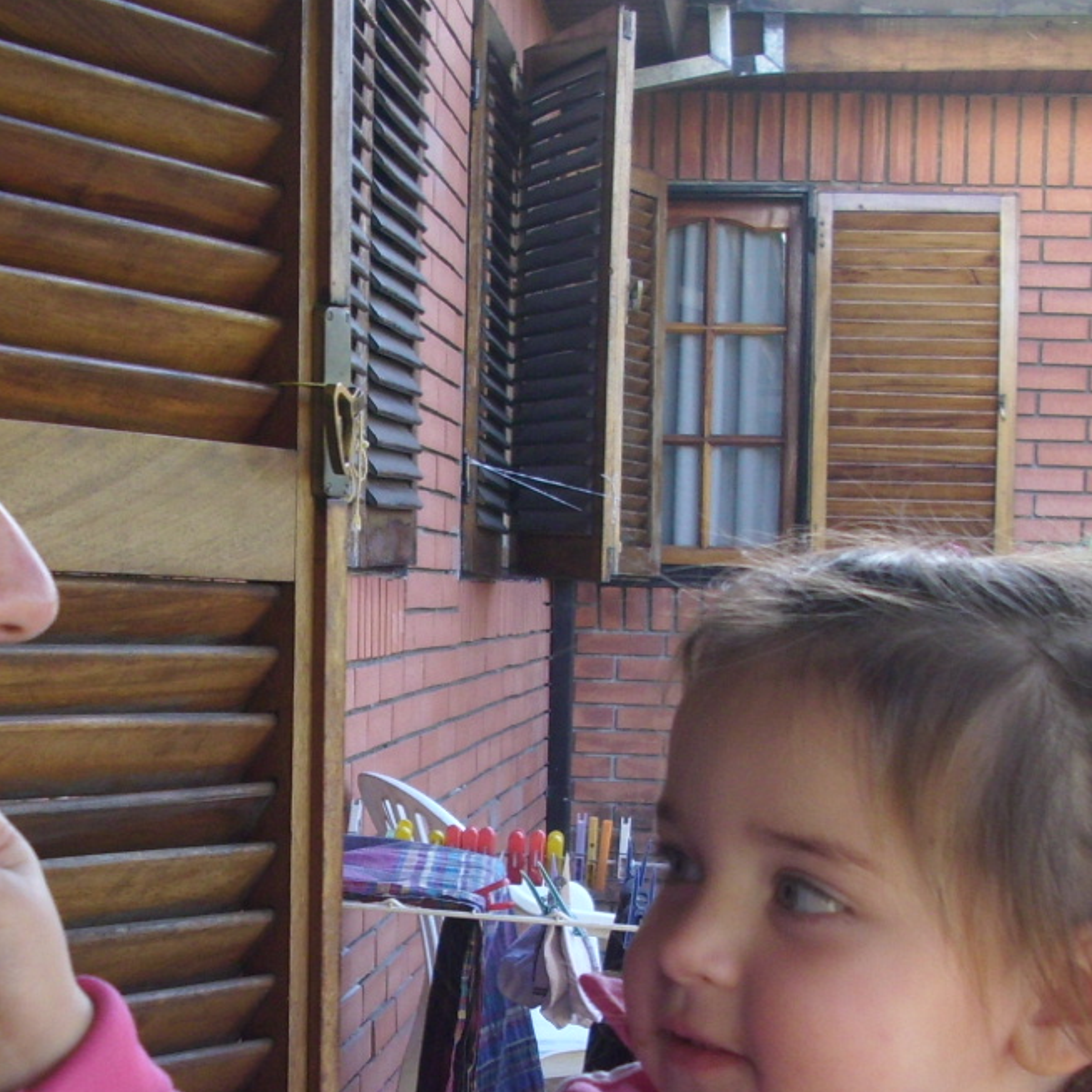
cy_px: 768
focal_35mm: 67
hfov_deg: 25.5
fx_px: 2391
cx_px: 292
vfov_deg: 25.5
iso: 50
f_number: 2.8
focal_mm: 6.2
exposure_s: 1/57
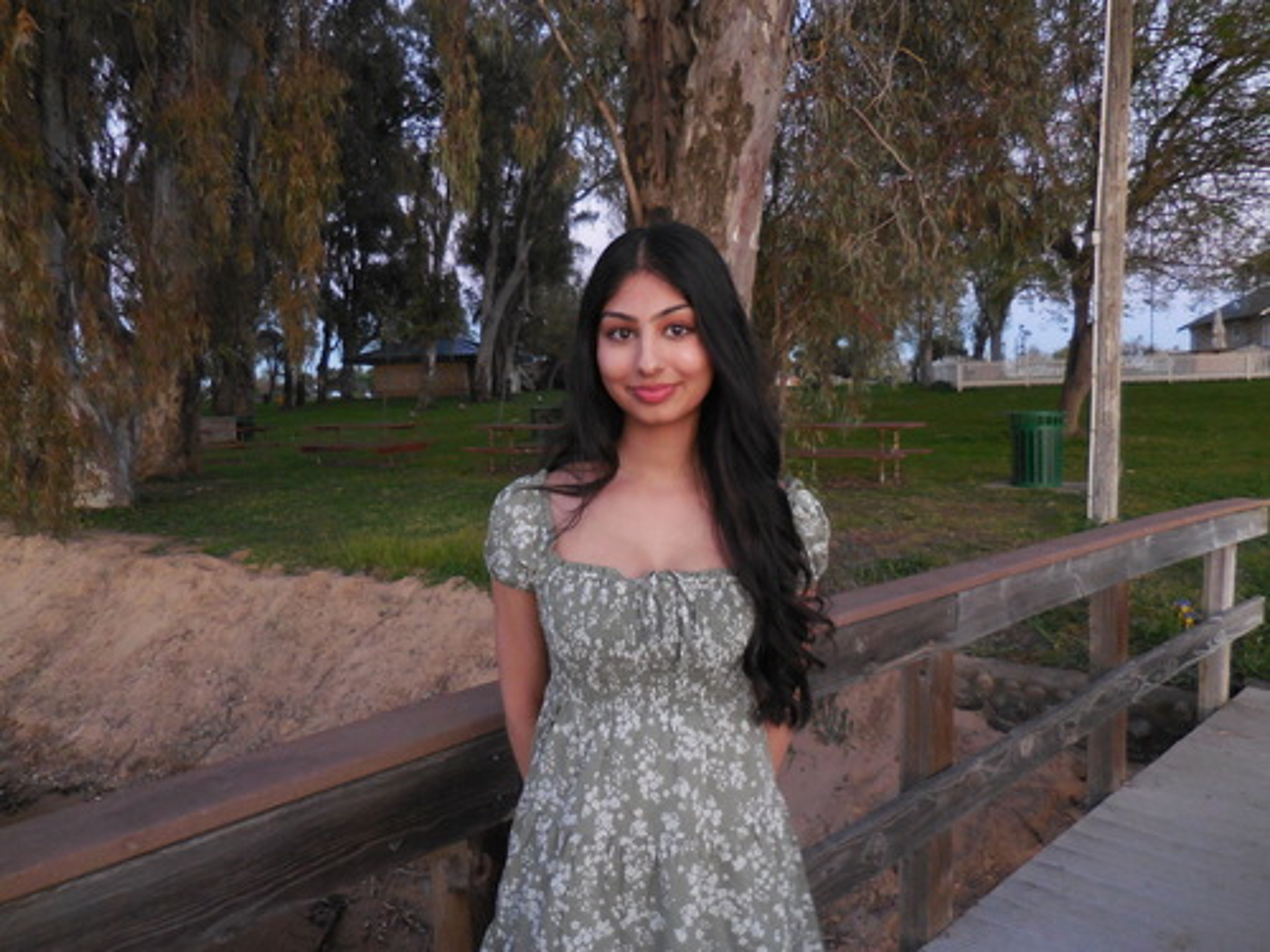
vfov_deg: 54.9
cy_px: 476
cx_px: 635
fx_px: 917
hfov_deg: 69.4
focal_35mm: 25
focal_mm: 4.5
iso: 400
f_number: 3.3
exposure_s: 1/25
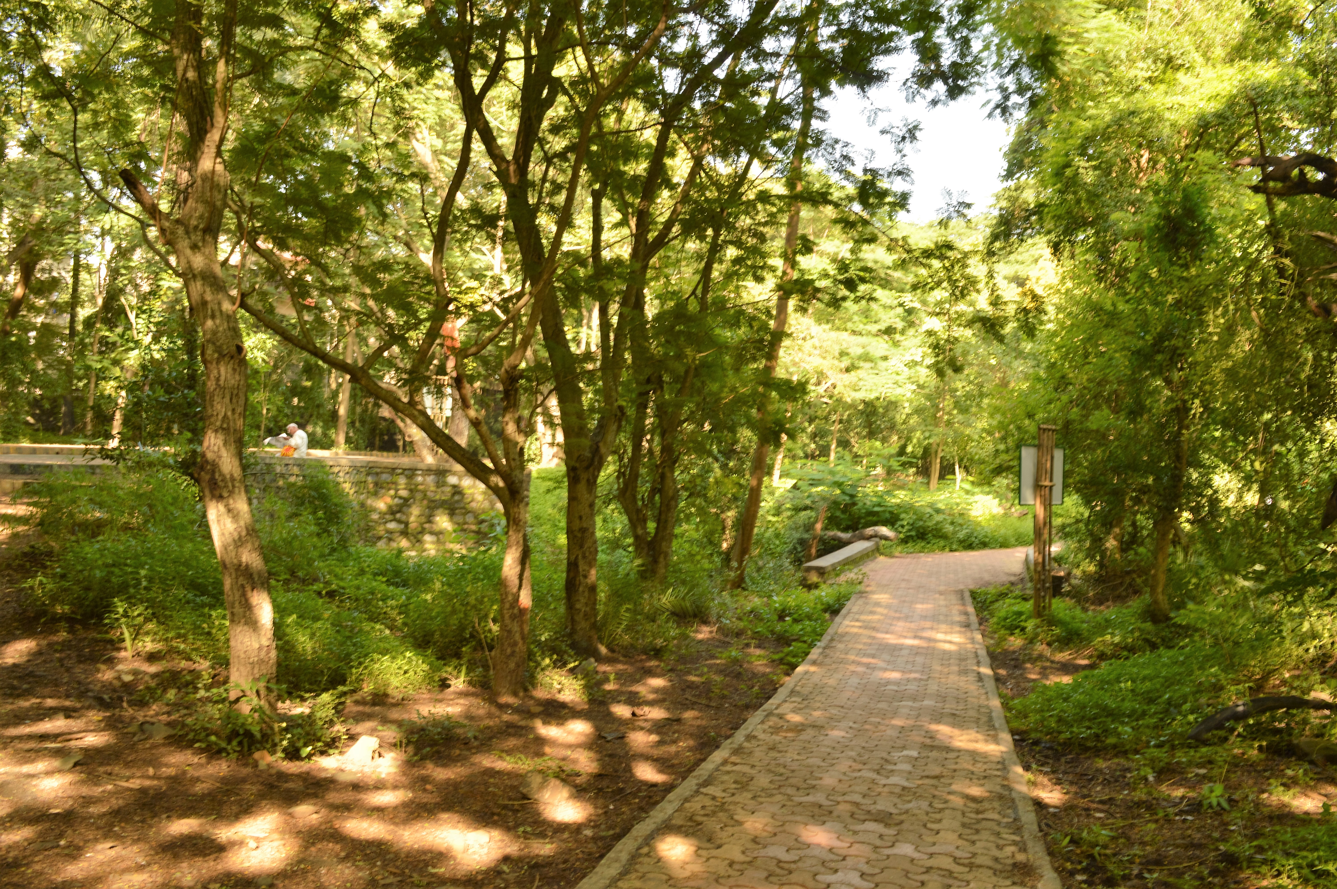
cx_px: 668
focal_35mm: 27
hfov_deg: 67.4
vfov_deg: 47.8
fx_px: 1002
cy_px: 444
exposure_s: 1/20
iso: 100
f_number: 8
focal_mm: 18
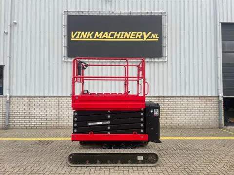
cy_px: 88
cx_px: 117
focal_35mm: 26
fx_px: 176
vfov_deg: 53.1
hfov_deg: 67.3
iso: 32
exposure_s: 1/146
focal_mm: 4.2
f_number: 1.6
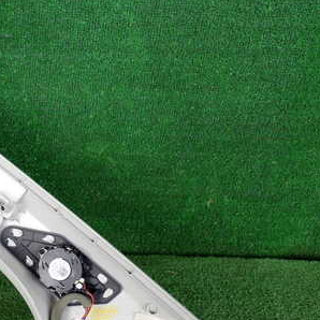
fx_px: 596
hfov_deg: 28.4
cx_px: 10
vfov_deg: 29.9
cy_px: 204
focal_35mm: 57
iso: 160
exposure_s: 1/125
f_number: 2.4
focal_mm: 5.79
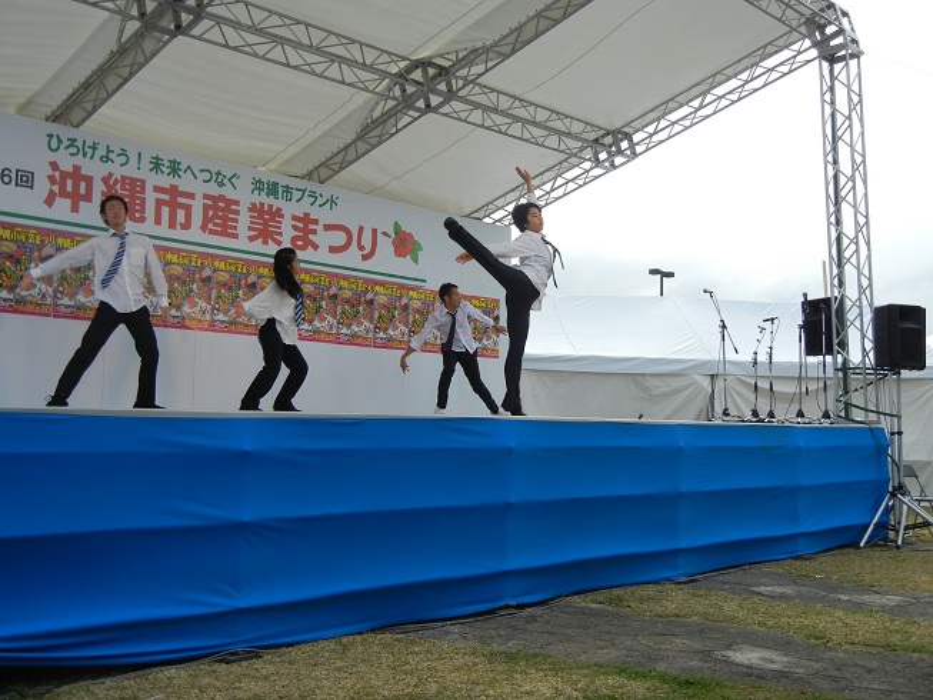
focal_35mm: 39
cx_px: 466
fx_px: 1051
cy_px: 350
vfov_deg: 36.8
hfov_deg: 47.9
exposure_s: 1/244
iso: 160
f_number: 7.4
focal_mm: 7.1
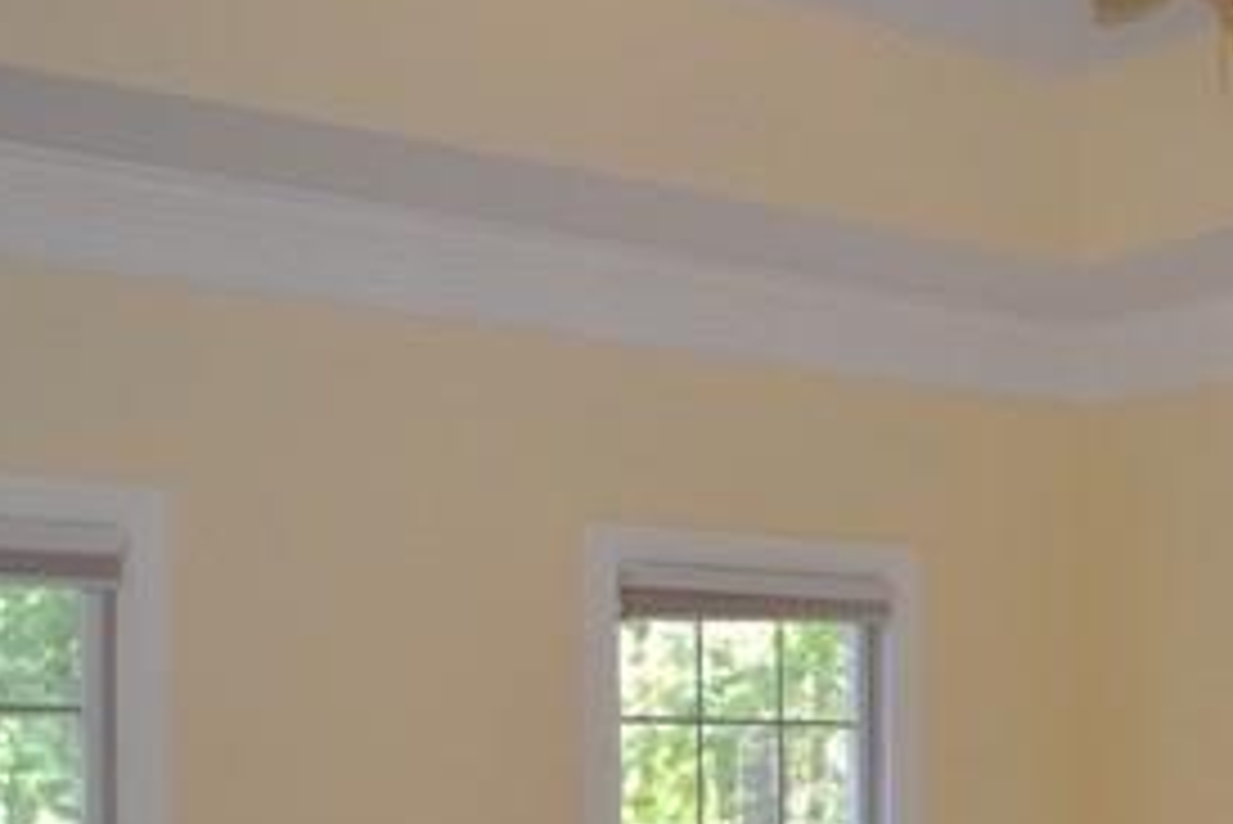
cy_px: 804
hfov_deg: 31.1
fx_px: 2159
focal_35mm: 63
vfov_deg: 20.9
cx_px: 981
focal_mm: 18
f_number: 3.5
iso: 800
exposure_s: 1/60
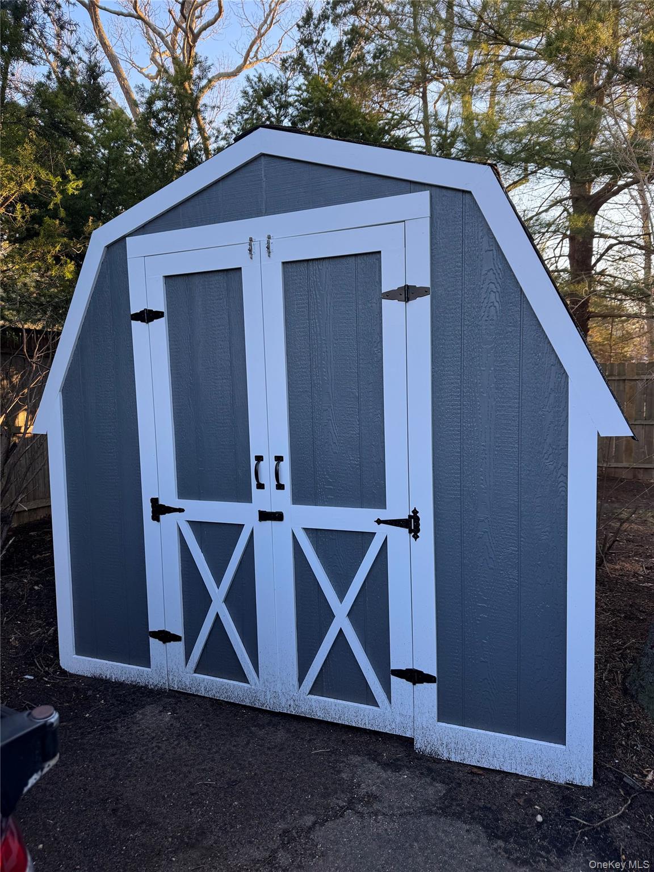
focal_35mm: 24
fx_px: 605
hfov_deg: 56.8
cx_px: 327
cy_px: 436
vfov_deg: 71.6
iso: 64
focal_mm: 6.76
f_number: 1.78
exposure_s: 1/142
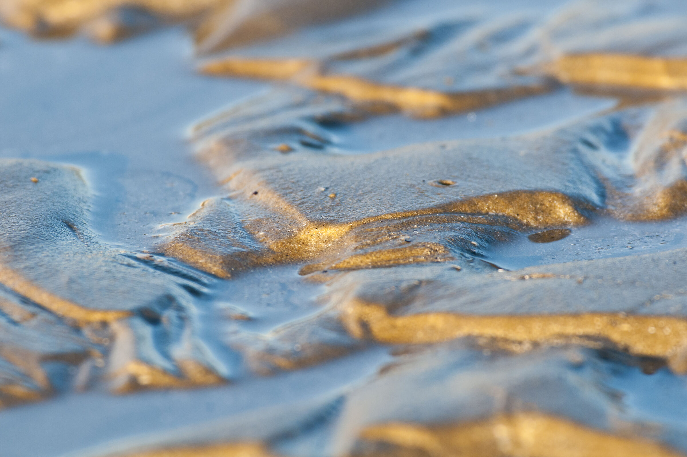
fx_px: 17154
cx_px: 344
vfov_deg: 1.5
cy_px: 228
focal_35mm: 900
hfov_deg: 2.3
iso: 640
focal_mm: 600
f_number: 8
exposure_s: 1/500
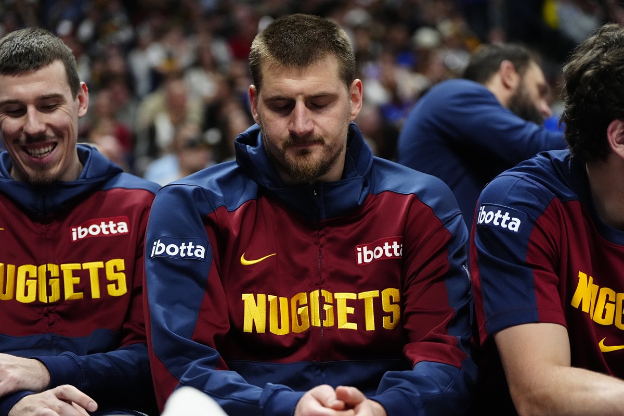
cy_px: 208
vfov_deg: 14.5
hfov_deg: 21.7
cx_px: 312
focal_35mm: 94
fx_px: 1629
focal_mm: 94
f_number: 2.8
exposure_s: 1/2000
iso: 5000
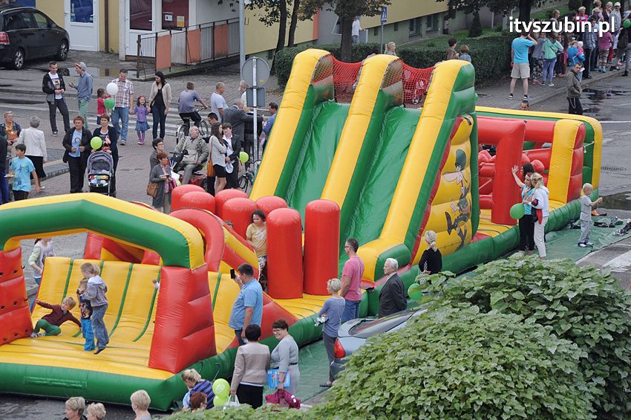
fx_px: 2758
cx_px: 316
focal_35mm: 158
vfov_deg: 8.7
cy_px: 210
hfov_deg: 13.1
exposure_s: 1/250
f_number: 8
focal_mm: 105
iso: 500
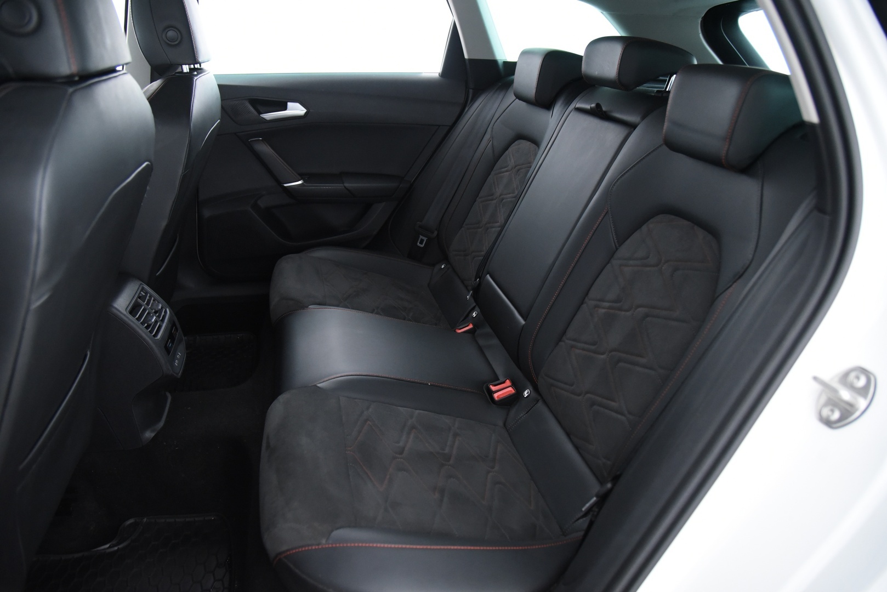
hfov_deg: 73.7
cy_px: 296
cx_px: 444
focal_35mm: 24
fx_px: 592
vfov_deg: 53.2
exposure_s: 1/20
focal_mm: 24
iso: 4000
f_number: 4
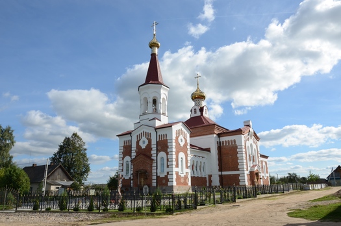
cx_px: 170
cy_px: 113
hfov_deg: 67.5
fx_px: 255
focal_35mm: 27
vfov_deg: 47.8
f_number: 8
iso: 100
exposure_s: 1/250
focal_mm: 18
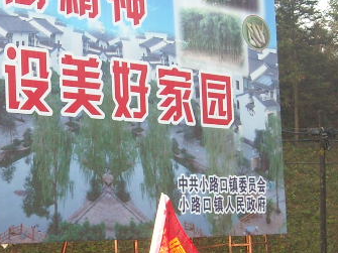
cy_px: 183
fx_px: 1044
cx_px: 53
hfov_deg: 18.2
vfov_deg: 13.8
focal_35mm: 107
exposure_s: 1/141
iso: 64
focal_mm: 5.7
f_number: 2.8
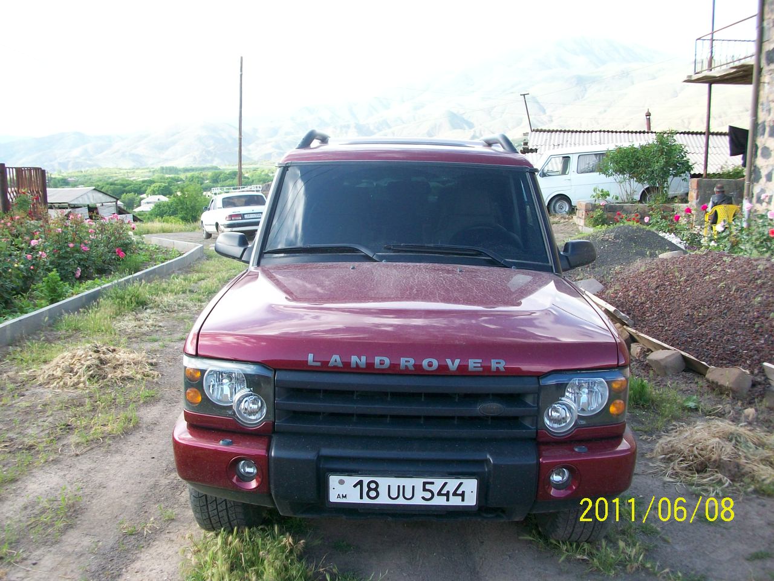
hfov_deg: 54.0
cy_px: 290
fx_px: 760
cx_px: 387
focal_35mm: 34
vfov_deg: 41.8
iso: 80
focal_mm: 5.7
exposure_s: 1/181
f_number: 2.8
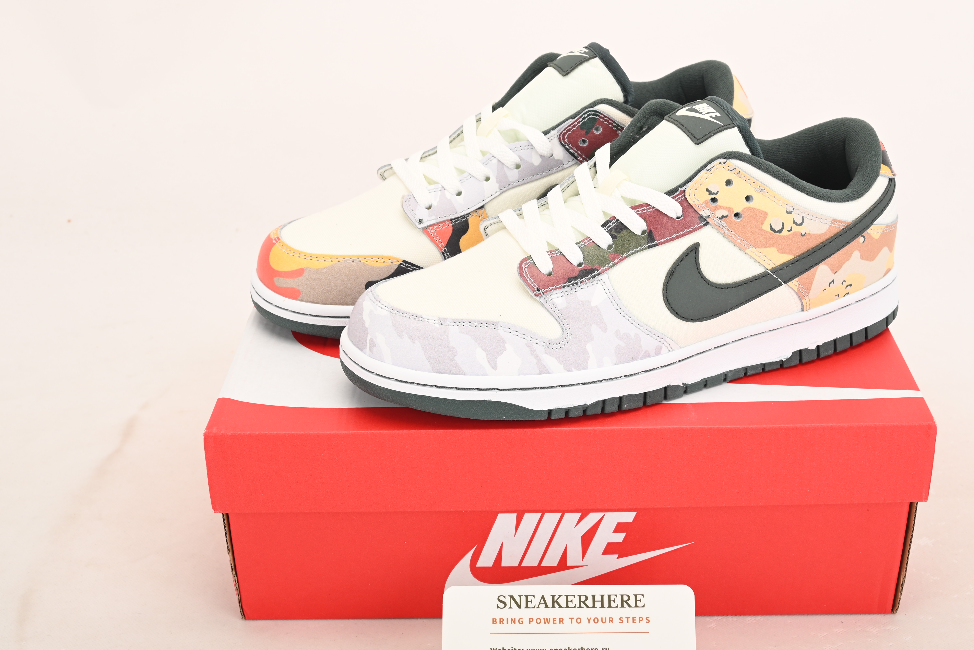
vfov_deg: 27.5
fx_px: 1326
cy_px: 346
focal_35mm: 49
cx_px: 543
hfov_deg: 40.3
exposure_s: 1/200
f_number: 11
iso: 100
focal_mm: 39
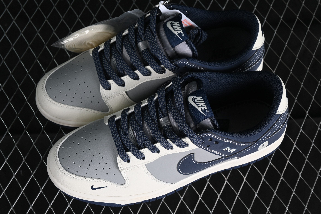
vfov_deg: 18.2
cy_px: 107
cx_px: 160
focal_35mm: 75
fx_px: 669
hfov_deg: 27.0
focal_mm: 50
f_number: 6.3
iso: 160
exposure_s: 1/60
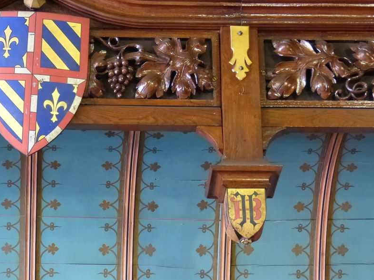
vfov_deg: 10.4
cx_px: 161
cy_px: 148
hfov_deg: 13.8
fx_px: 1545
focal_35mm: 143
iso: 800
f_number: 3.5
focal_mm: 21.6
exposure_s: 1/10
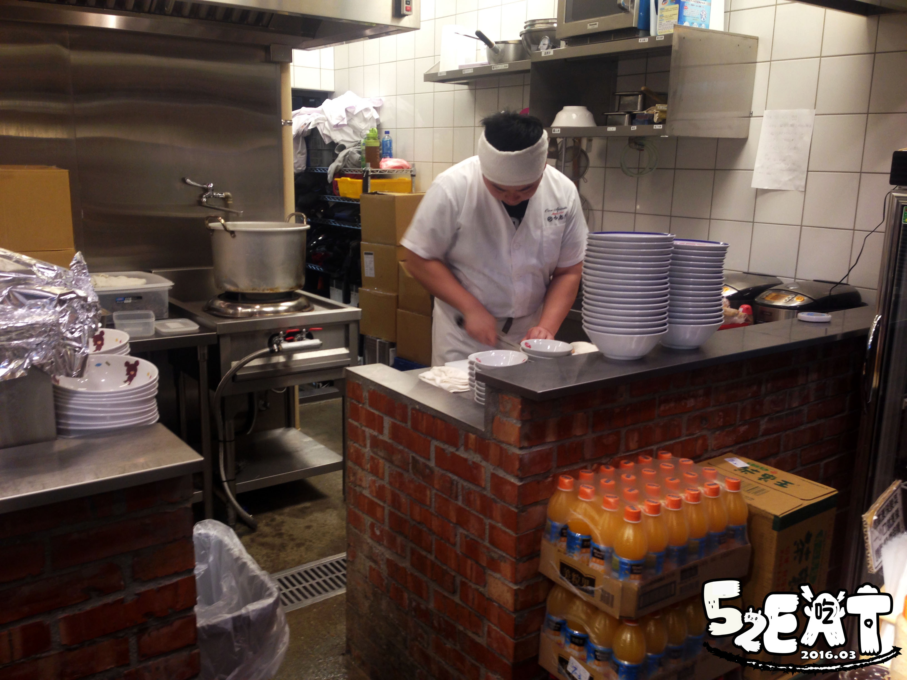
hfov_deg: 55.4
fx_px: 865
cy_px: 340
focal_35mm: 33
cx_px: 454
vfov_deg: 42.9
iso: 50
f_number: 2.4
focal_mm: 4.12
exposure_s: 1/20
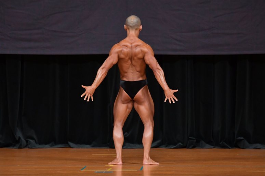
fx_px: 2207
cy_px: 88
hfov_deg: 6.9
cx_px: 132
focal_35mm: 300
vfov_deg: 4.6
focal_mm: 200
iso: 4000
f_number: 5.6
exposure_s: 1/400
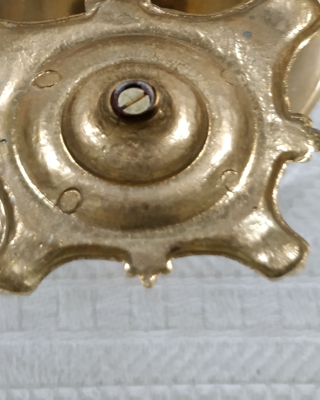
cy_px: 80
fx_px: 544
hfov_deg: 32.7
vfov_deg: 38.8
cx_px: 133
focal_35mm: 46
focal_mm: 3.94
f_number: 1.9
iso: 400
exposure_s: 1/25
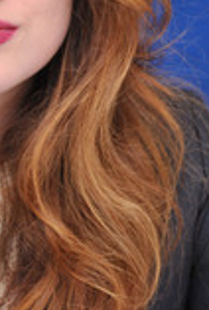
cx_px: -37
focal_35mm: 476
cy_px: 124
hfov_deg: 2.9
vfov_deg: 4.3
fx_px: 4111
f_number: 10
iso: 400
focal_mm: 125
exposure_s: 1/160
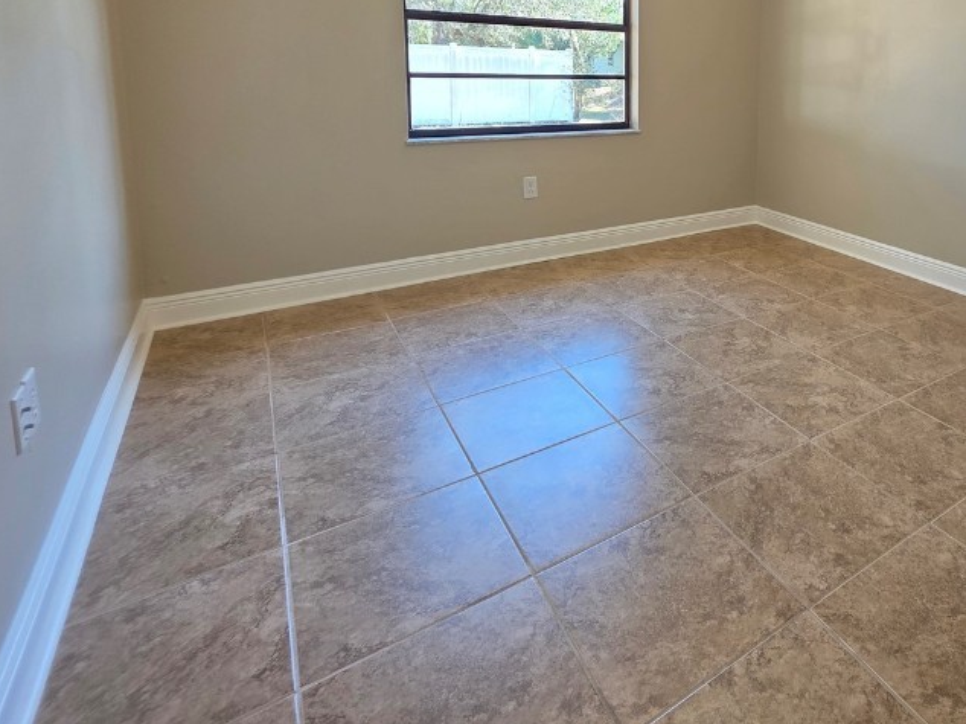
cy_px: 142
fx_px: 586
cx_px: 748
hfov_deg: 72.3
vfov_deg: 58.4
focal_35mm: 21
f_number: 1.9
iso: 125
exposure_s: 1/120
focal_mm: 2.2
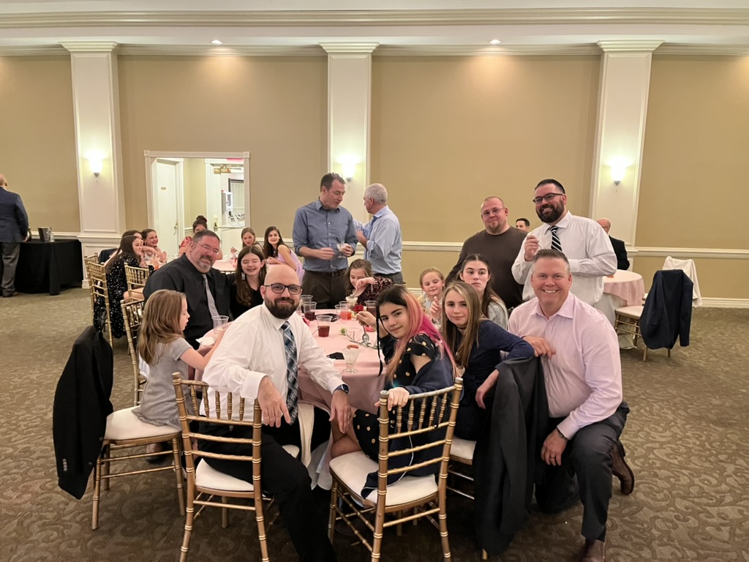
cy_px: 281
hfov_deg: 67.3
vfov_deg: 53.1
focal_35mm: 26
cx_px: 374
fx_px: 563
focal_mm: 5.1
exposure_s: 1/30
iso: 640
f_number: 1.6
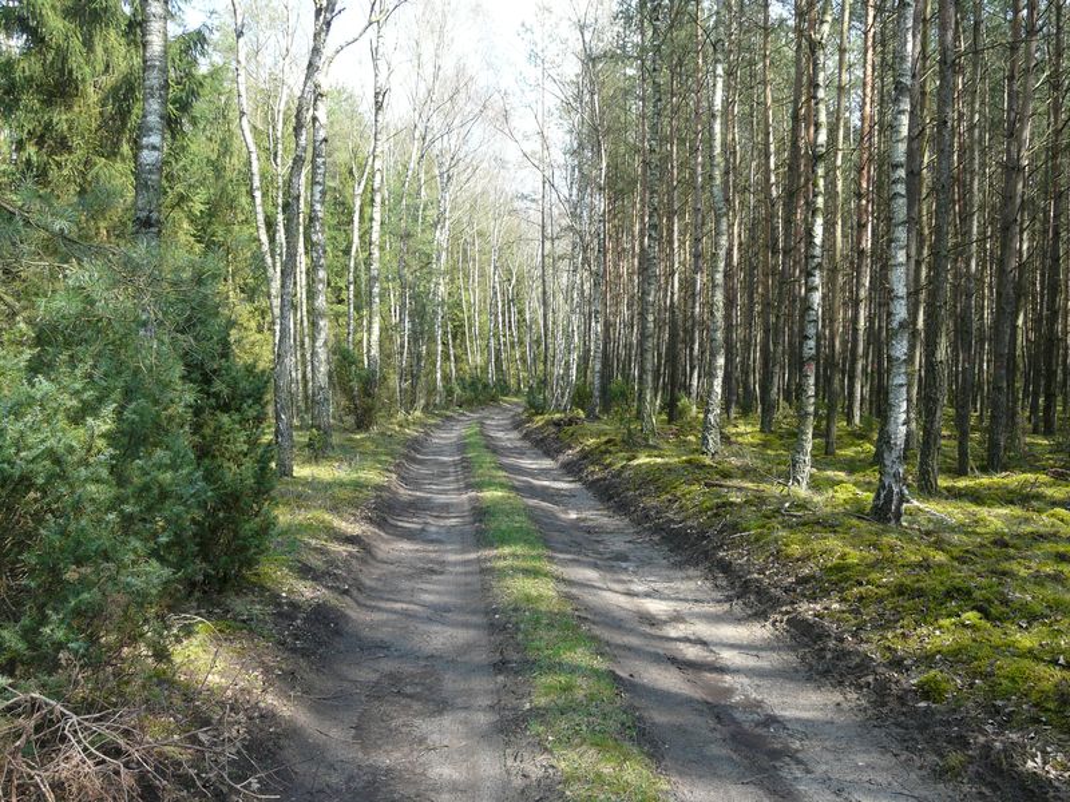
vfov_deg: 41.8
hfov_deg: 54.0
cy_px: 401
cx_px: 535
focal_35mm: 34
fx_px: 1051
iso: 100
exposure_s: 1/100
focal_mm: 5.6
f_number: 4
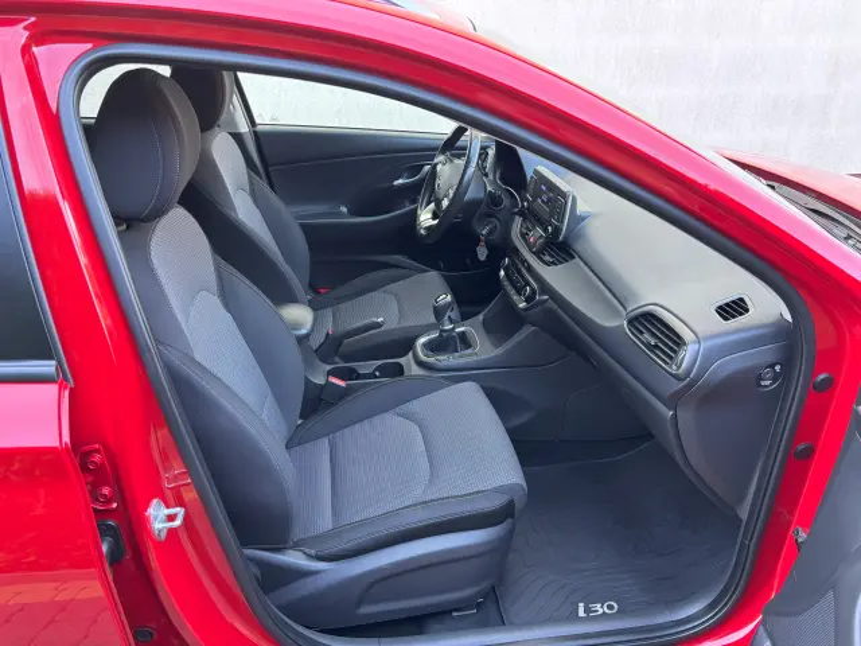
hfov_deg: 67.3
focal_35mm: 26
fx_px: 647
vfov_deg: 53.1
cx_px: 430
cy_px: 323
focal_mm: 5.96
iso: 160
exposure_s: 1/60
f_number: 1.6
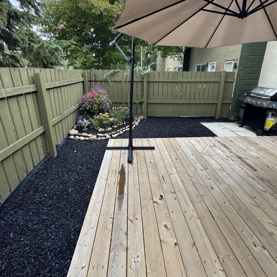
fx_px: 154
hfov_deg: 84.0
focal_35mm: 17
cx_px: 136
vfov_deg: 83.2
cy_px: 114
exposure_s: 1/99
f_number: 2.2
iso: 64
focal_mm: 2.22
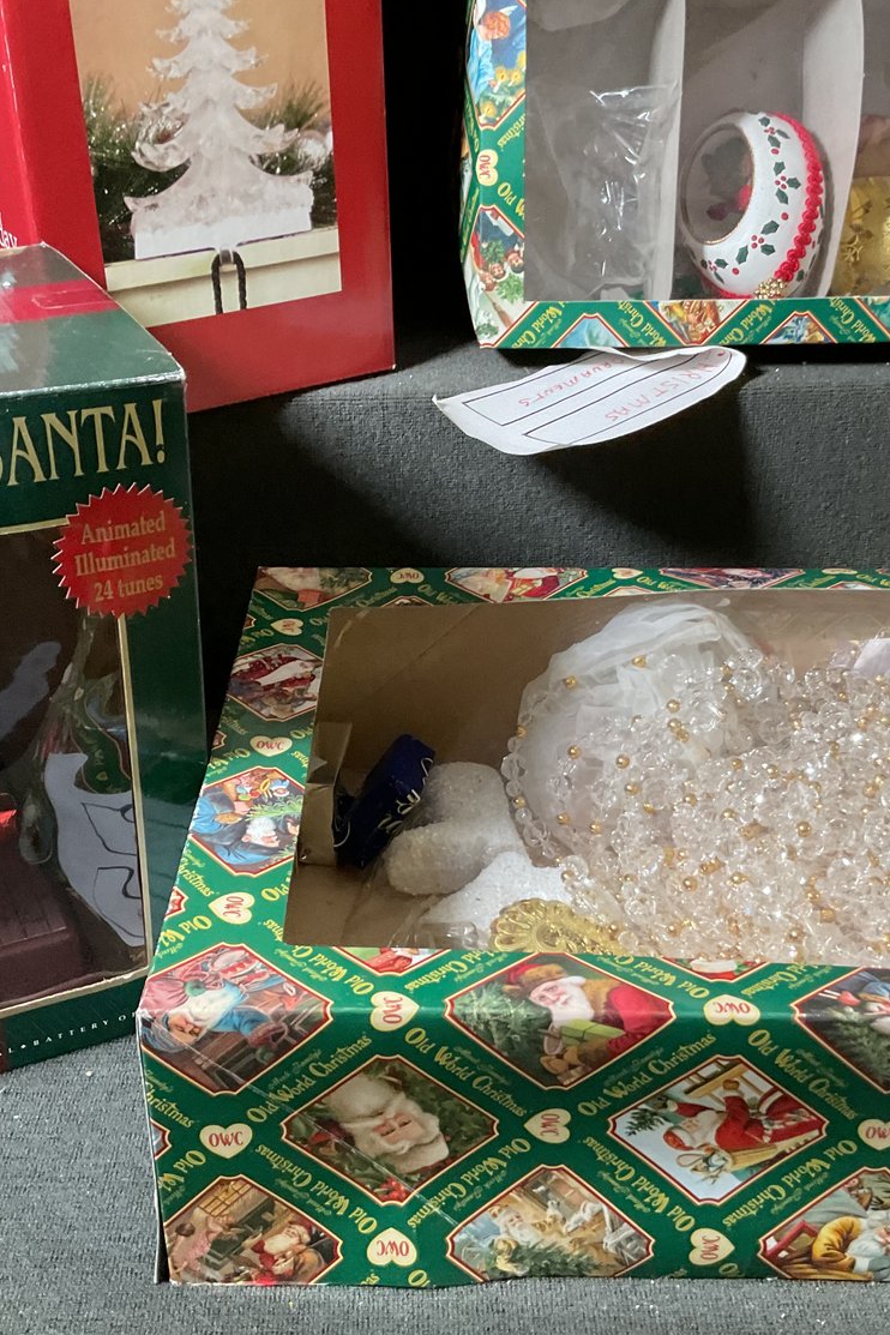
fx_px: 1520
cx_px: 437
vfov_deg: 47.4
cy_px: 673
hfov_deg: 32.6
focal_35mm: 41
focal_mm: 3
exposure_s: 1/60
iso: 160
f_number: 1.8
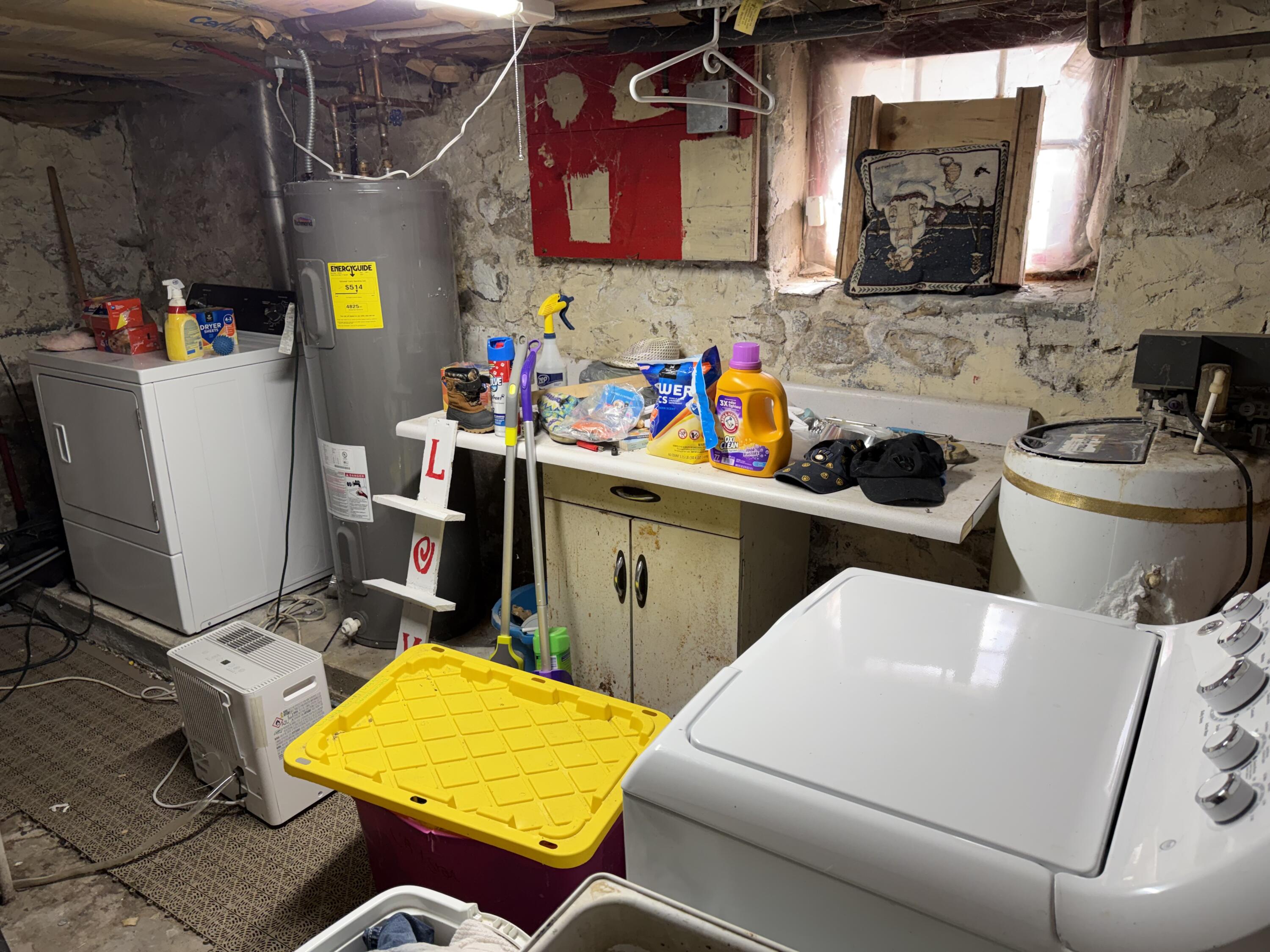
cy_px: 476
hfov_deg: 71.6
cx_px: 635
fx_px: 881
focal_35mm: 24
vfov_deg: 56.8
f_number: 1.78
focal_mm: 6.76
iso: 125
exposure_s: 1/120
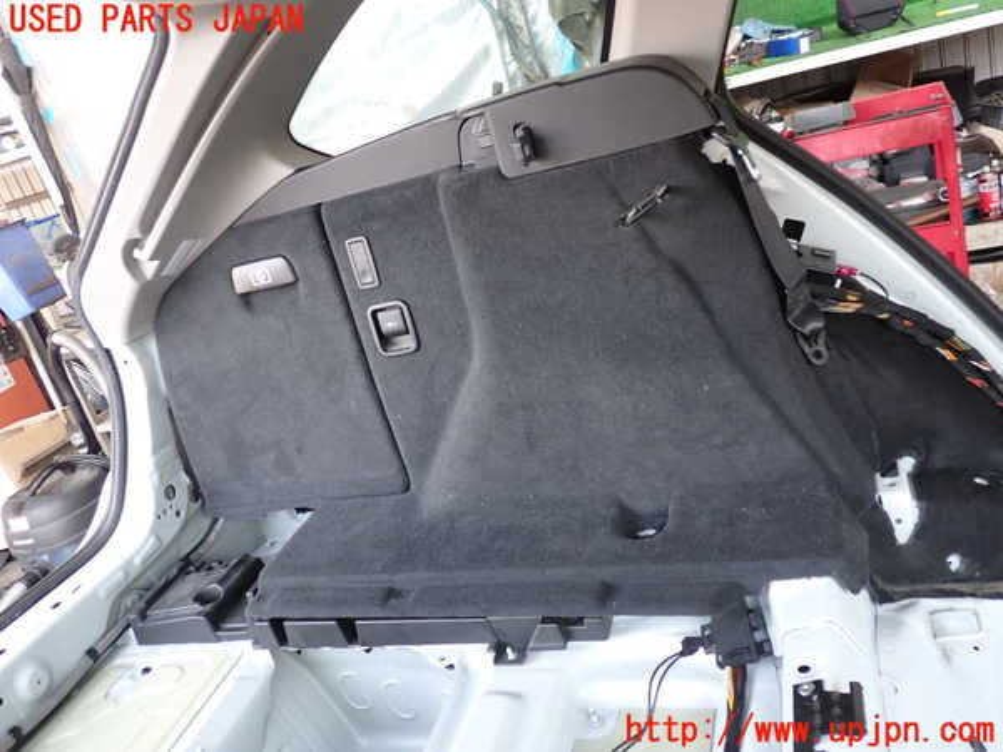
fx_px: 869
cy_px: 376
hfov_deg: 60.0
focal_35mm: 30
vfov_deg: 46.8
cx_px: 502
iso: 200
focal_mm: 5.4
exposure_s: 1/50
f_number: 2.3
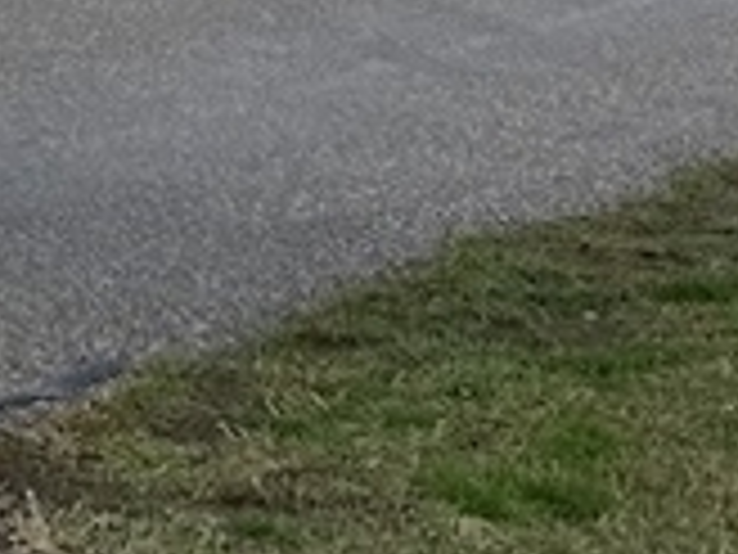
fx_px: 3113
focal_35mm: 146
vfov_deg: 9.8
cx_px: -824
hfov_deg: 11.8
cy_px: -333
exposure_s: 1/3584
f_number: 1.78
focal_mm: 6.76
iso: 80
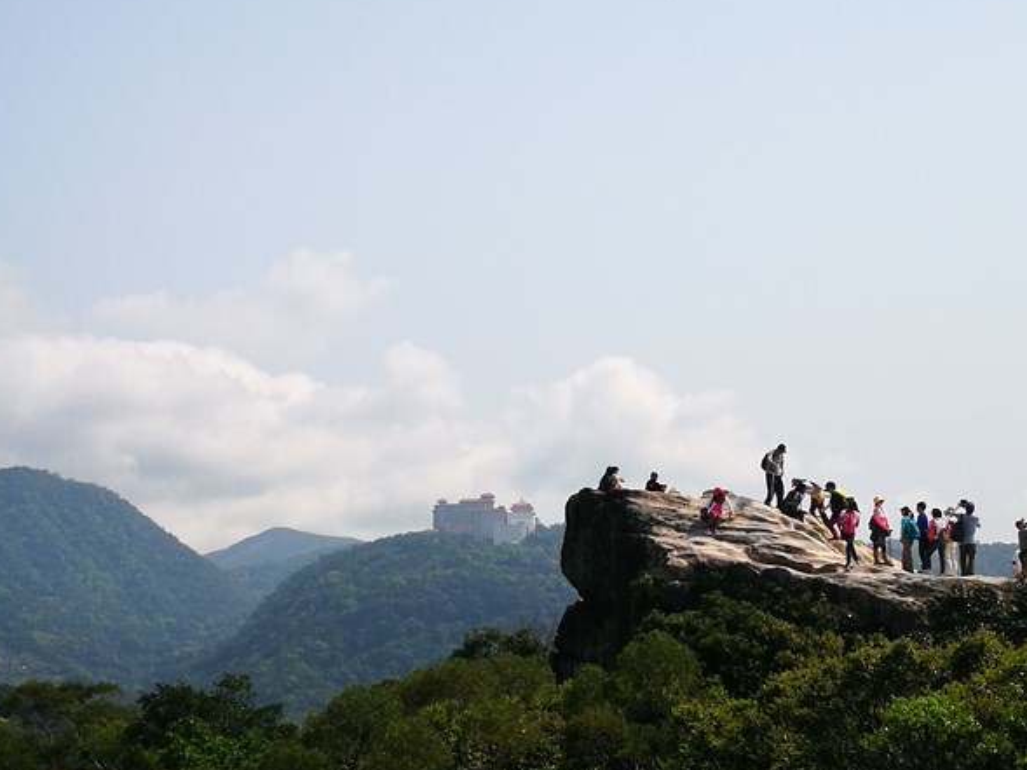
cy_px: 388
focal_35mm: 66
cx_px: 497
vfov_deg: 22.3
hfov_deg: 29.4
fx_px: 1959
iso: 50
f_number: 2.2
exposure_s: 1/1471
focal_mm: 4.5
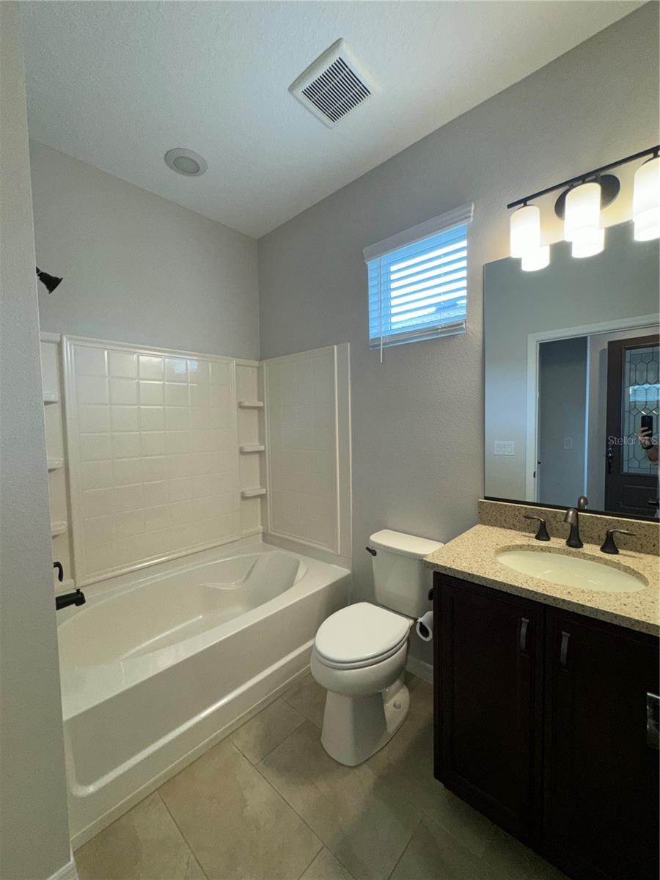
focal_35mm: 14
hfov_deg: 85.7
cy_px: 440
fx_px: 356
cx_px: 330
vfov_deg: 102.1
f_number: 2.2
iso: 160
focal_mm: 2.22
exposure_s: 1/120
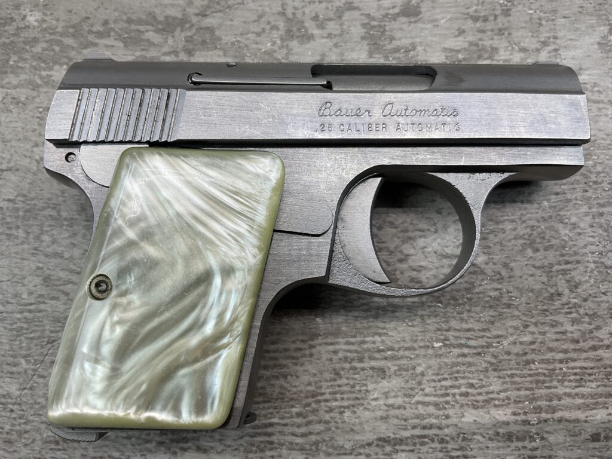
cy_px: 230
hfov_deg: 61.7
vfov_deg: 48.2
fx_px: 513
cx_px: 306
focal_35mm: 29
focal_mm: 3
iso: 16
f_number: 1.8
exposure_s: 1/161
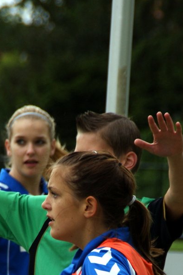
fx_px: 3685
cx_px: 19
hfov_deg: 2.8
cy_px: 259
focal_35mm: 483
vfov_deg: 4.3
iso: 100
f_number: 6.3
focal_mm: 160
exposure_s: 1/320
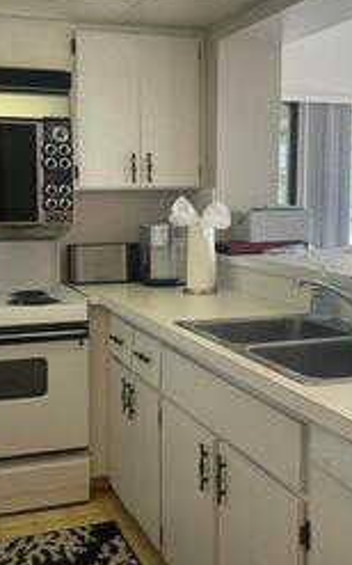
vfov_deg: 46.2
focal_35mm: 43
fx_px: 661
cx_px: 139
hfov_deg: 29.7
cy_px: 256
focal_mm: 5.1
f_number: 1.6
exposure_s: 1/120
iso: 80
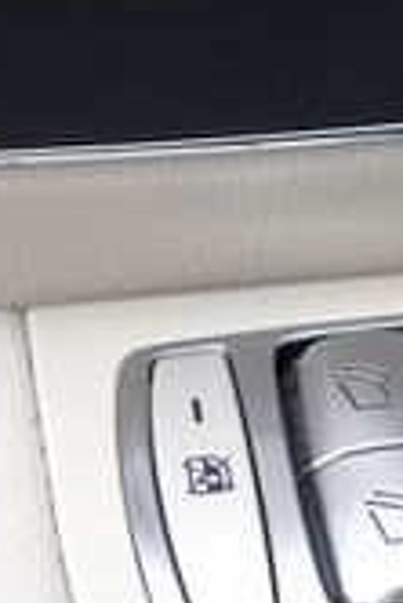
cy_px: -27
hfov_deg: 8.9
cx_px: 704
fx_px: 2480
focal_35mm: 148
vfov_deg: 13.6
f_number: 4
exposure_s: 1/60
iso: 100
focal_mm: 24
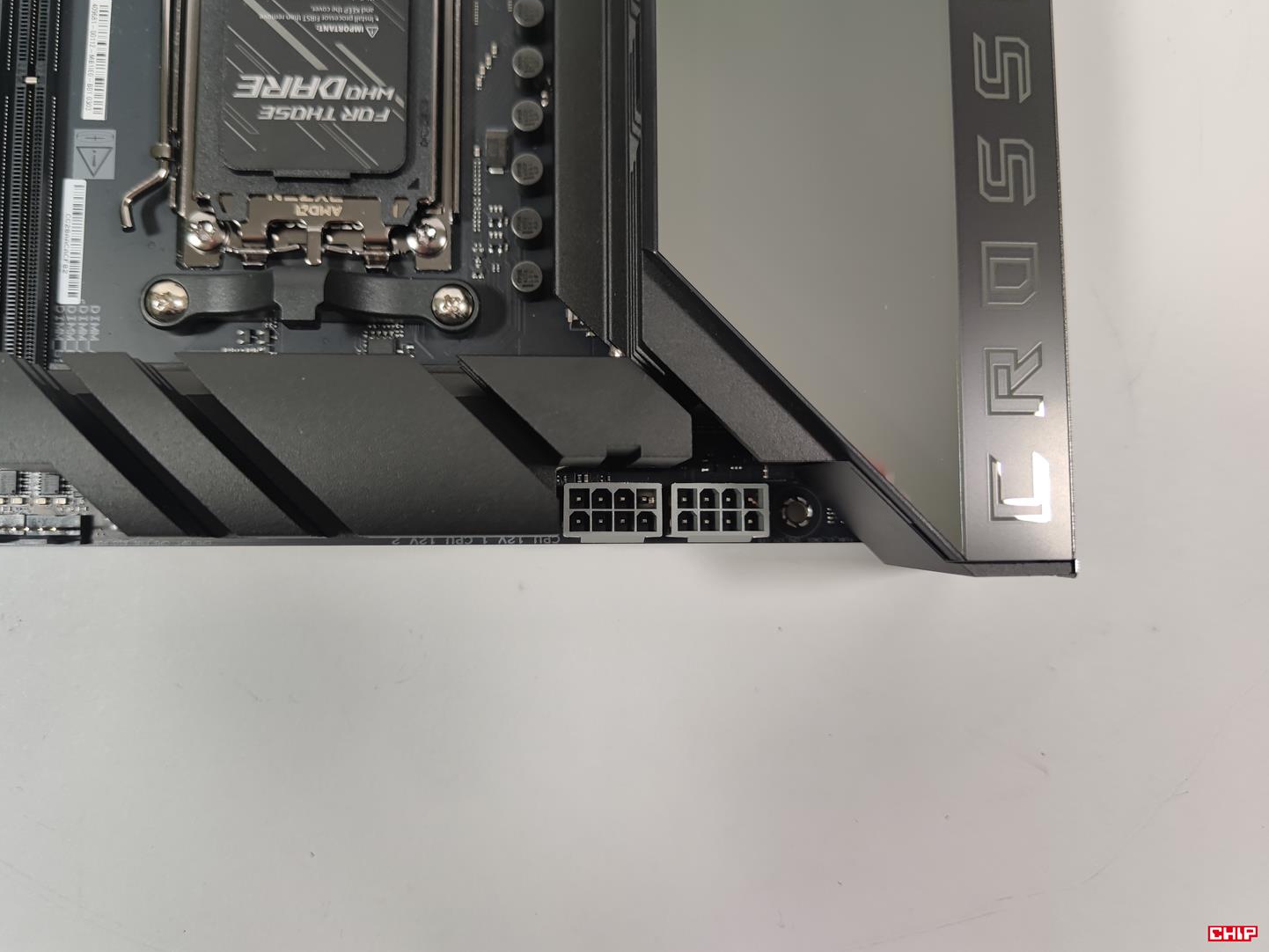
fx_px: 953
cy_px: 460
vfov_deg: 53.1
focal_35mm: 26
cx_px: 611
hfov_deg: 67.3
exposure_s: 1/100
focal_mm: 6.78
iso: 72
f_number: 1.85
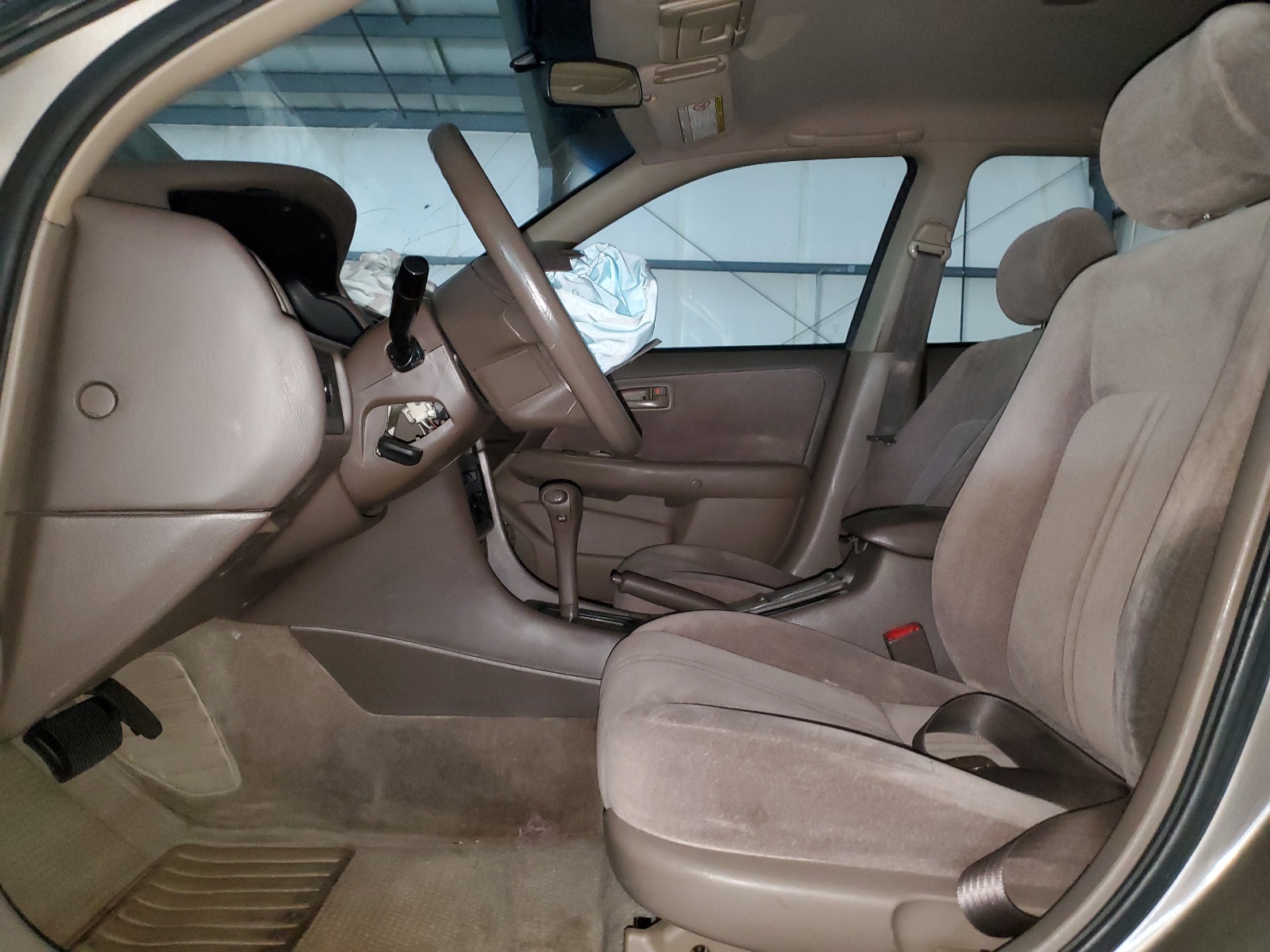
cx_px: 635
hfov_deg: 67.3
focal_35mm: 26
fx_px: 954
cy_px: 476
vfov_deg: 53.1
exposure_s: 1/15
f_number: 1.5
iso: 337
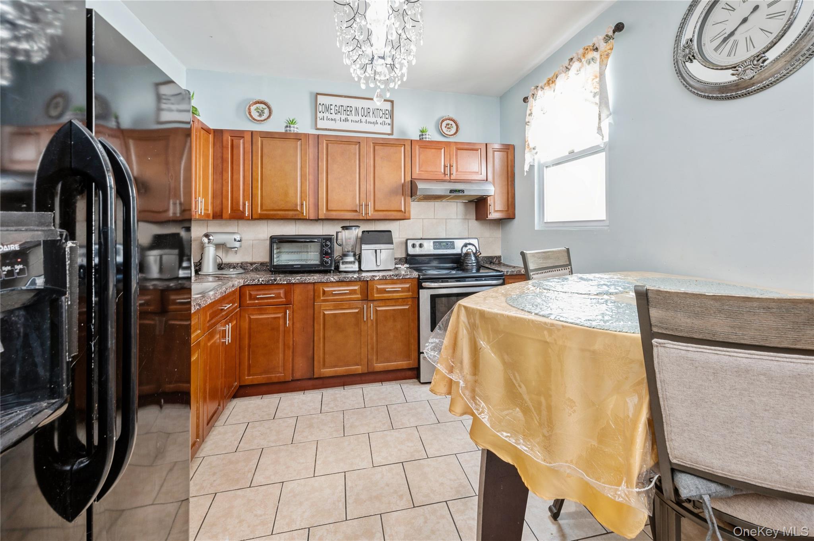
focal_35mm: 14
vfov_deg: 81.1
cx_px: 407
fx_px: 316
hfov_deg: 104.3
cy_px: 270
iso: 200
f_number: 11
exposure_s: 1
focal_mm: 14
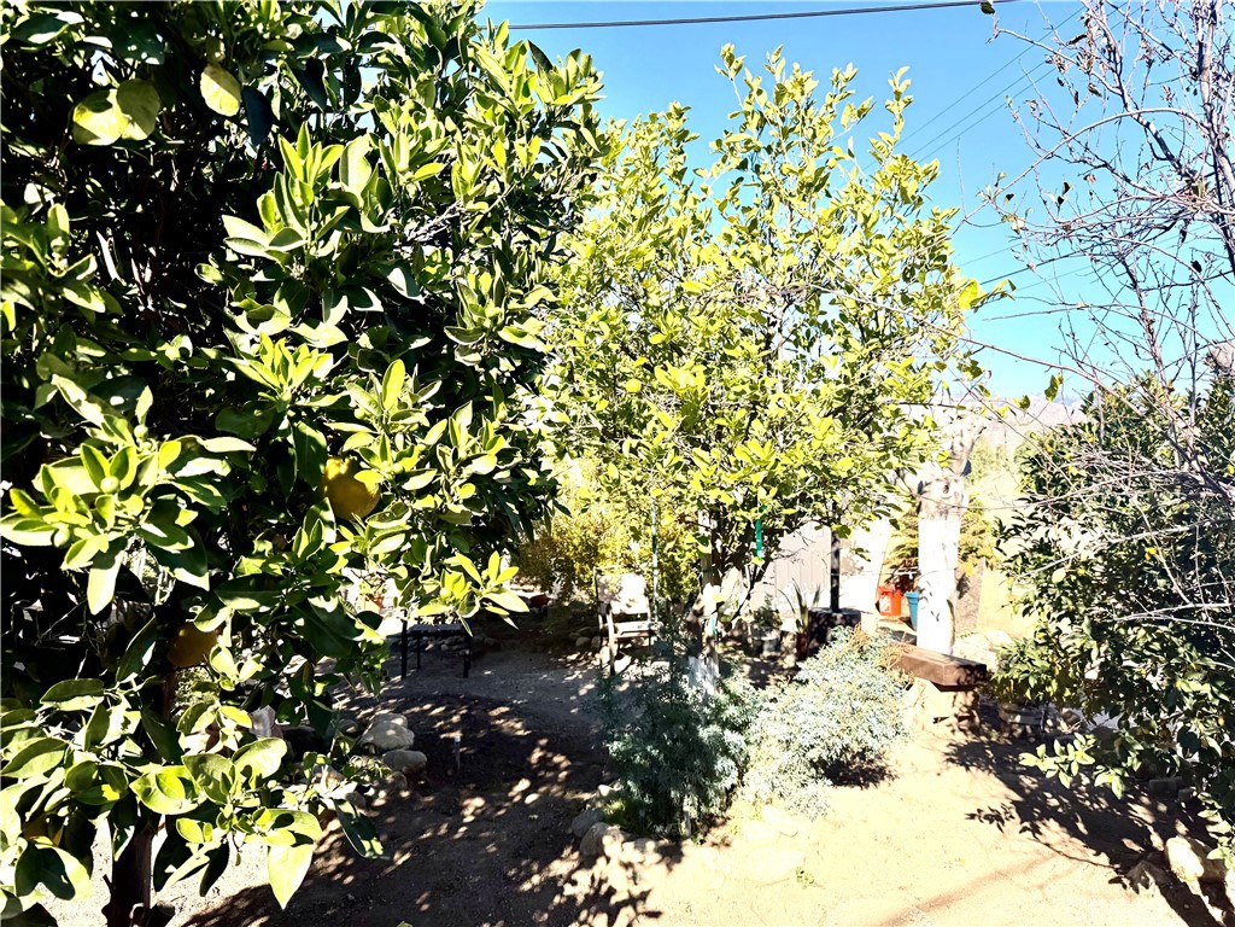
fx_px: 856
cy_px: 464
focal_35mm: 24
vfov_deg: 56.8
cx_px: 618
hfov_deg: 71.6
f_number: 1.78
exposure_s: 1/2703
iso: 80
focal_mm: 6.76
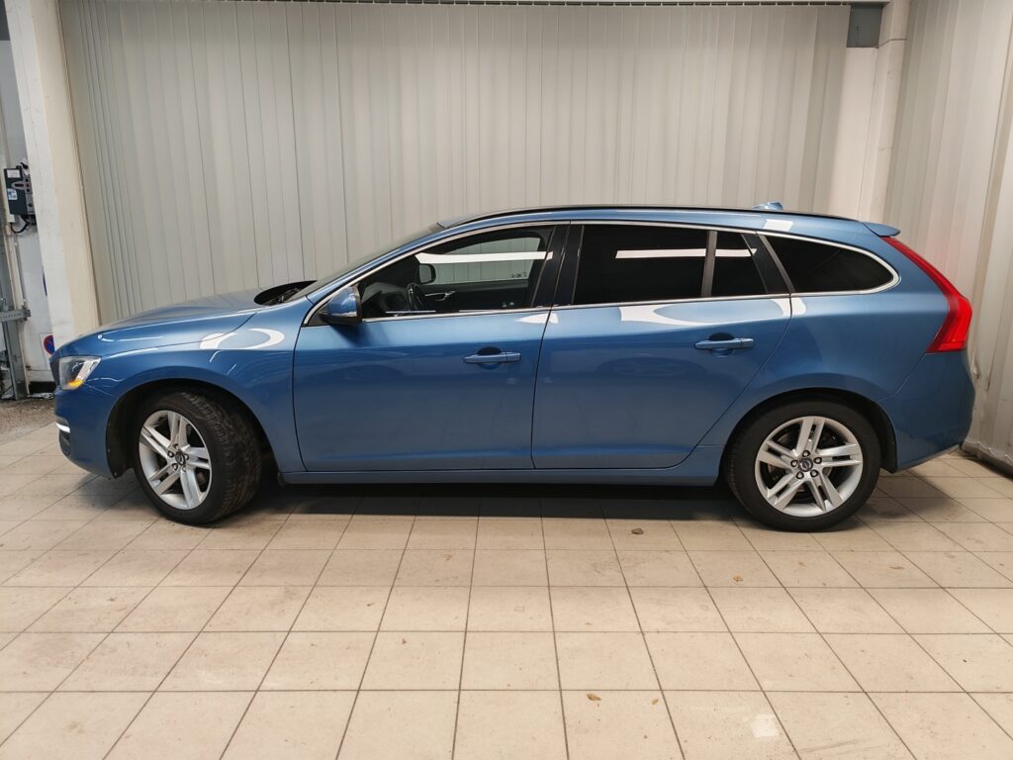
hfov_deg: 73.9
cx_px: 506
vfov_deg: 58.9
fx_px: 673
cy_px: 380
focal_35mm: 23
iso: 64
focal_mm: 5.4
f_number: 1.6
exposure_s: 1/50
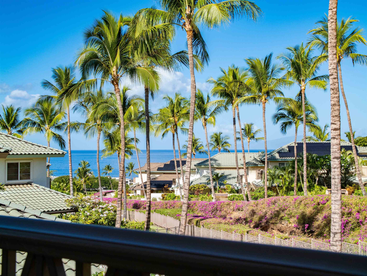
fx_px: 636
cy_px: 138
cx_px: 184
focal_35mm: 60
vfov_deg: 24.4
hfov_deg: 32.2
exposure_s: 1/250
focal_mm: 30
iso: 400
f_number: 8
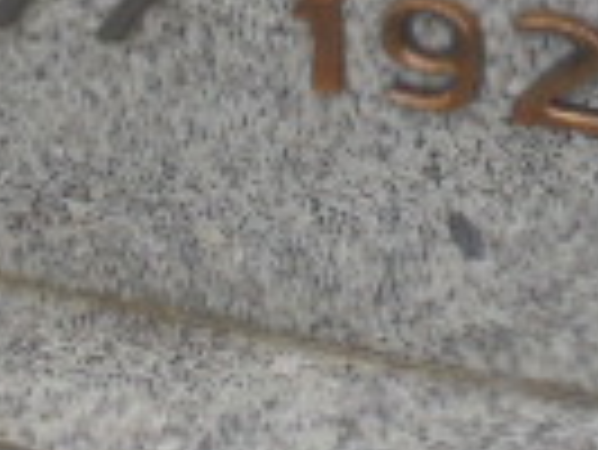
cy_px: -378
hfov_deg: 12.0
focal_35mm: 164
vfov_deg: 8.7
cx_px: 216
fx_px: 2836
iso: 100
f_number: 4
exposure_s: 1/500
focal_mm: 6.1
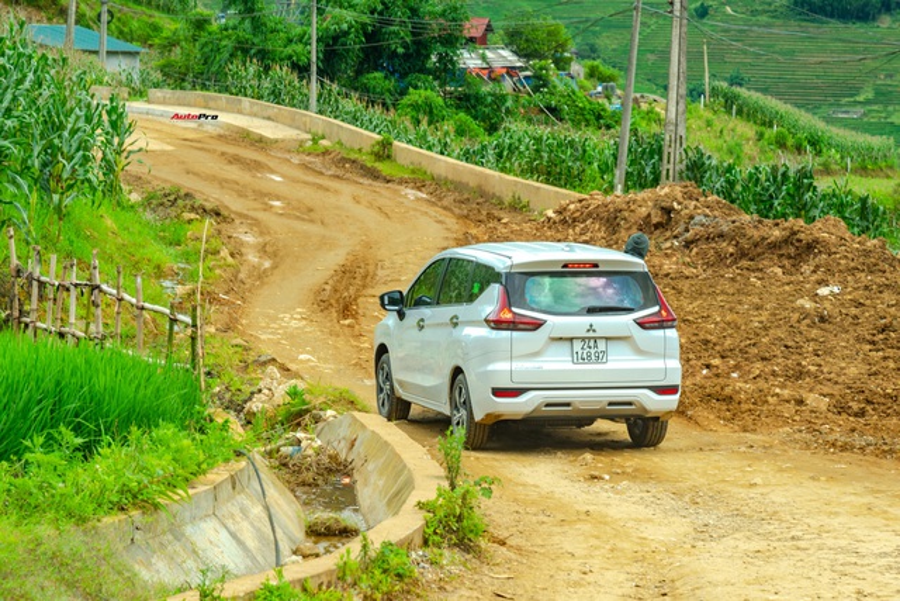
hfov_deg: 17.1
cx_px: 450
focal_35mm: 120
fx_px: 3000
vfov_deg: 11.4
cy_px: 300
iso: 320
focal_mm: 120
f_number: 10
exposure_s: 1/100
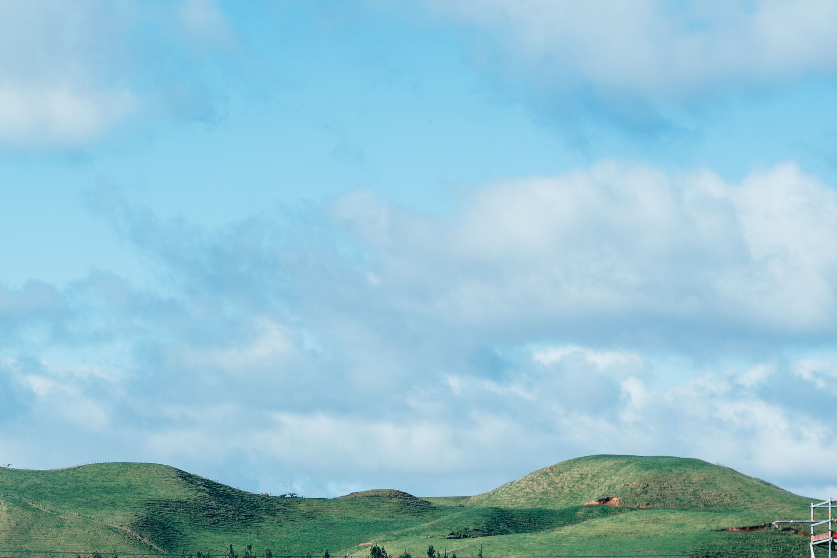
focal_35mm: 134
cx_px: -46
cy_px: 580
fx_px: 3116
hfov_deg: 15.0
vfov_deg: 10.2
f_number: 7.1
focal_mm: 50
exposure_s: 1/250
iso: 90
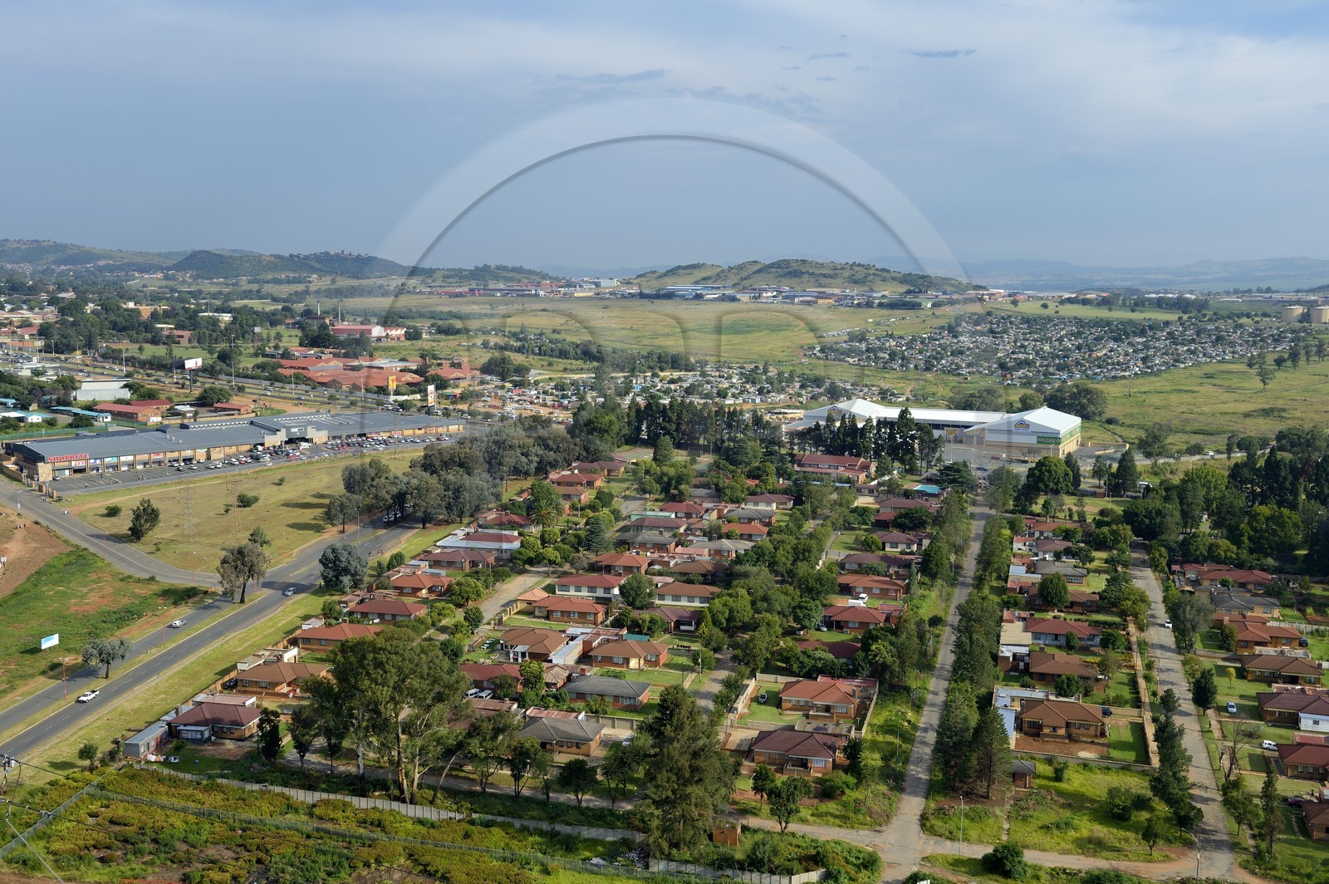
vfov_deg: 36.8
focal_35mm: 36
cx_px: 664
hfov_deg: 53.2
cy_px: 442
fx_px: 1328
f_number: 13
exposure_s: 1/250
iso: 200
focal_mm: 36
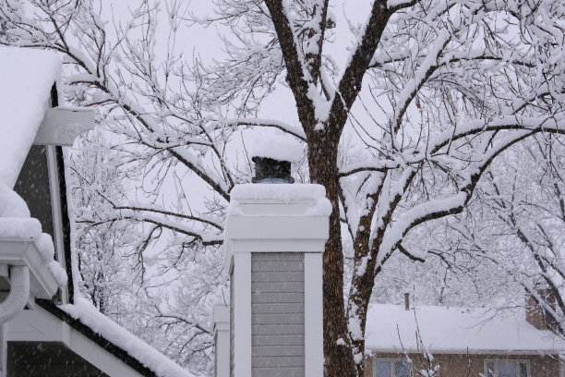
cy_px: 188
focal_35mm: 69
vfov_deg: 19.7
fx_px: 1083
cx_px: 282
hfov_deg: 29.2
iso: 160
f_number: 10
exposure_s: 1/180
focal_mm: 46.3
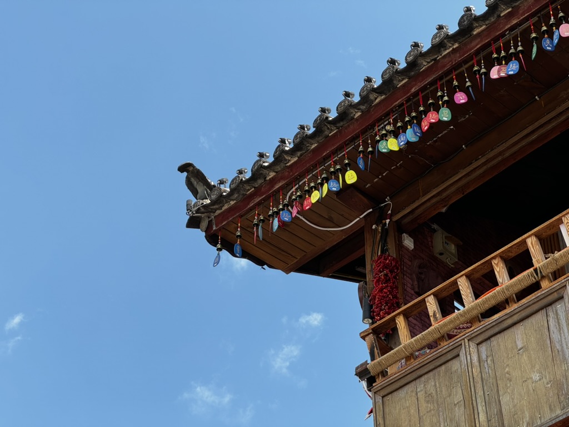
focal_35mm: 77
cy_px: 214
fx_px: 1266
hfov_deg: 25.3
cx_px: 284
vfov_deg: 19.1
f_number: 2.8
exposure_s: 1/306
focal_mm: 9
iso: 25
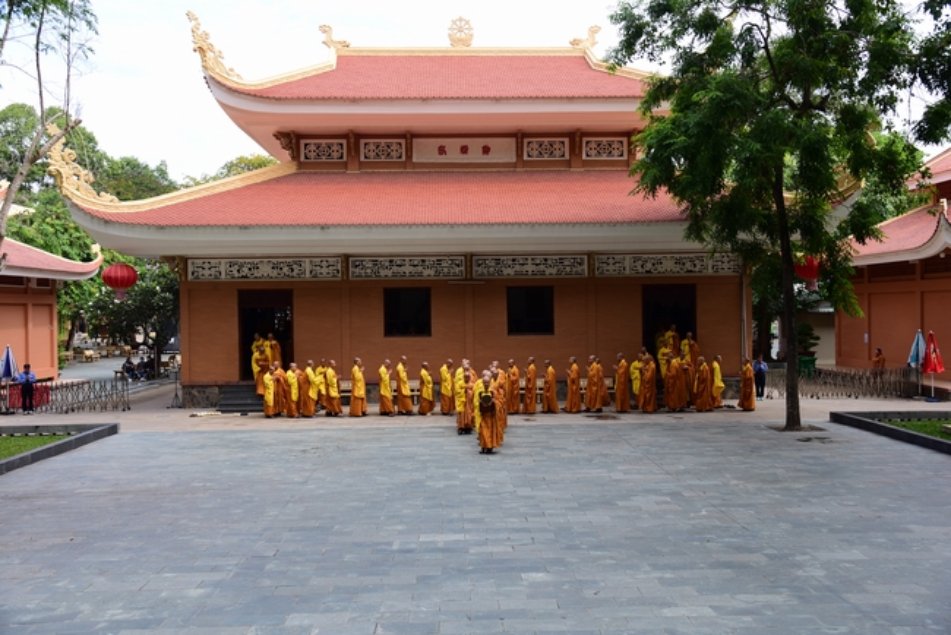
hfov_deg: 58.7
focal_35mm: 32
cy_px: 318
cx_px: 476
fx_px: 846
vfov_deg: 41.2
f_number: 5.6
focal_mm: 32
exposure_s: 1/125
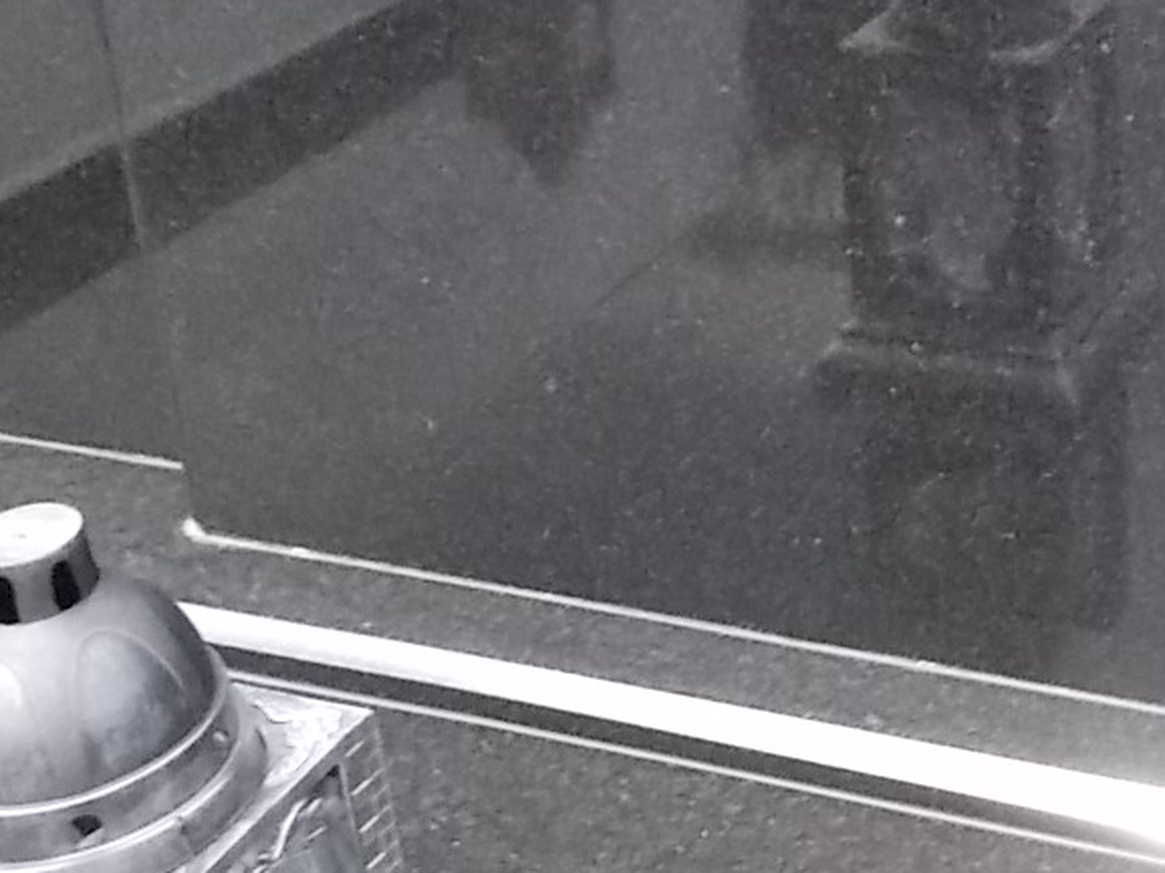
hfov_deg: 25.8
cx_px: 1129
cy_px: 93
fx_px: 2422
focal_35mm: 72
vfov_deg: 20.0
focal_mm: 4.6
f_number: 8
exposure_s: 1/125
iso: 400
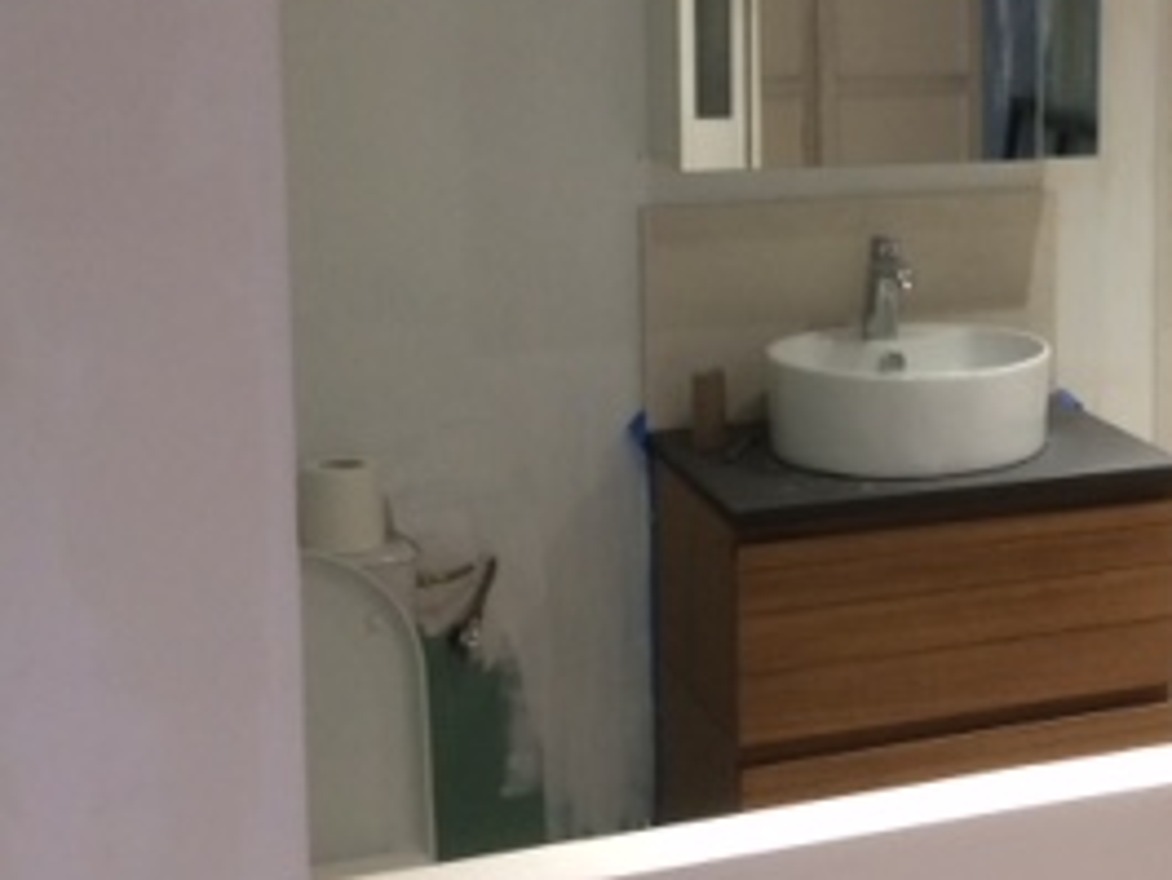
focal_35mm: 70
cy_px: 217
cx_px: 1203
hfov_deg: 26.2
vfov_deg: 20.9
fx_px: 2371
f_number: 2.2
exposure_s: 1/33
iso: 125
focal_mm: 4.15
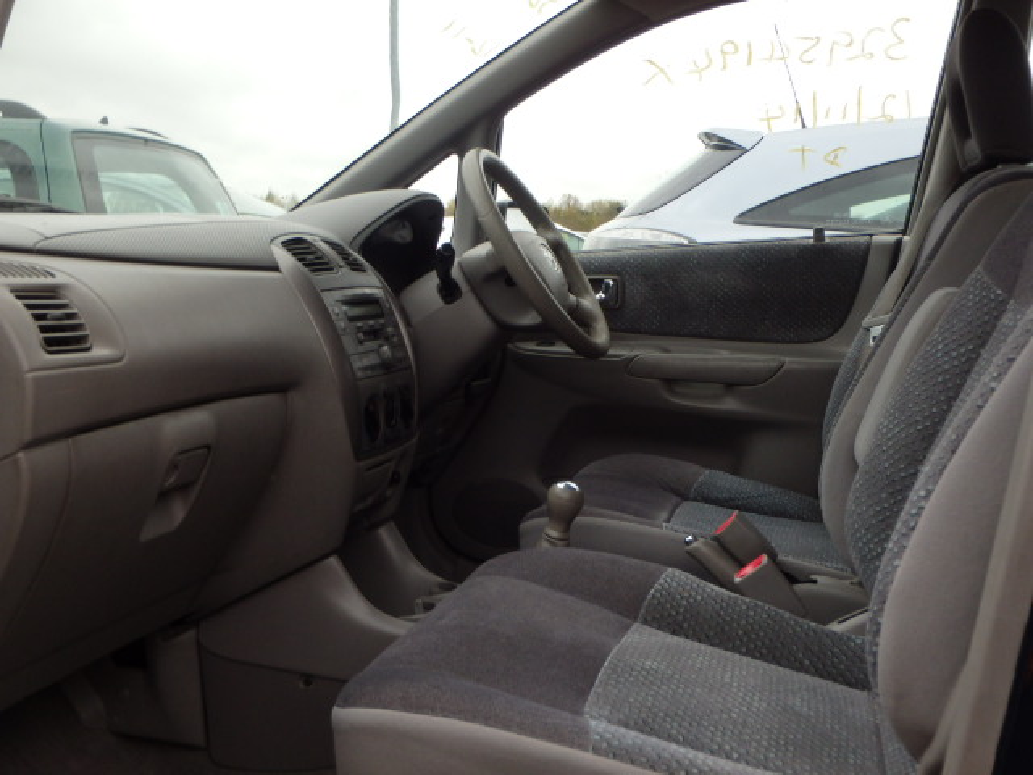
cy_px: 388
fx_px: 1134
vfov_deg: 37.7
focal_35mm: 38
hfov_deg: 49.0
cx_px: 516
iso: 200
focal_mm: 6.8
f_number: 4.6
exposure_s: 1/80
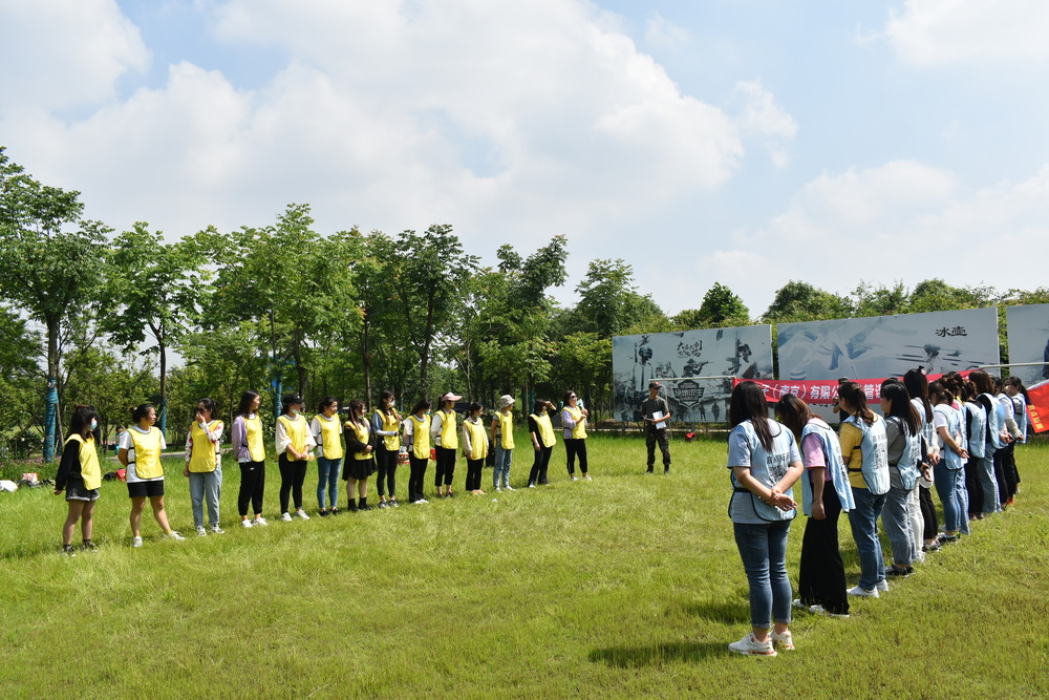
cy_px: 350
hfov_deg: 67.4
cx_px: 524
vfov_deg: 47.9
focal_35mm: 27
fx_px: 787
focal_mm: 18
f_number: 9
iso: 100
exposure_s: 1/320
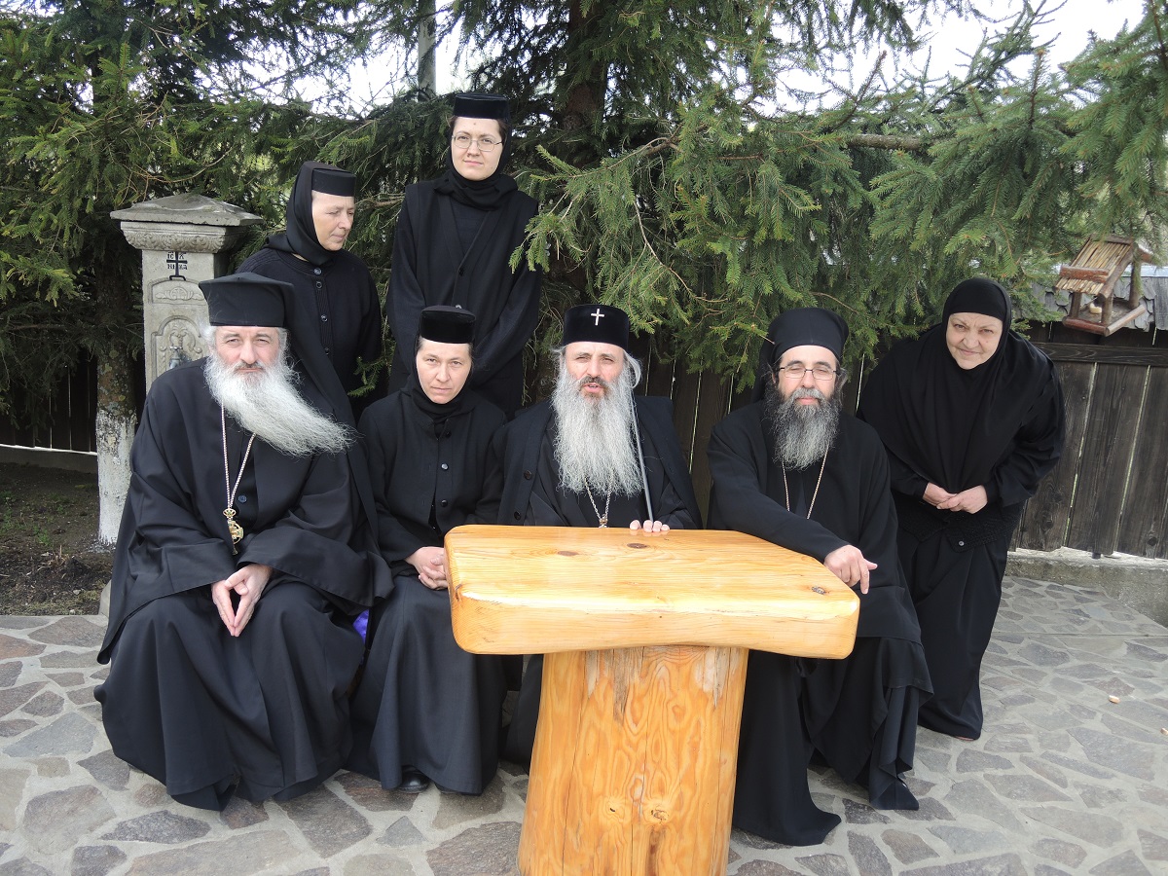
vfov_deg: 49.7
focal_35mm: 28
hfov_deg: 63.4
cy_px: 438
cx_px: 584
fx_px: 945
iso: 80
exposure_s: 1/200
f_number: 2
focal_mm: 6
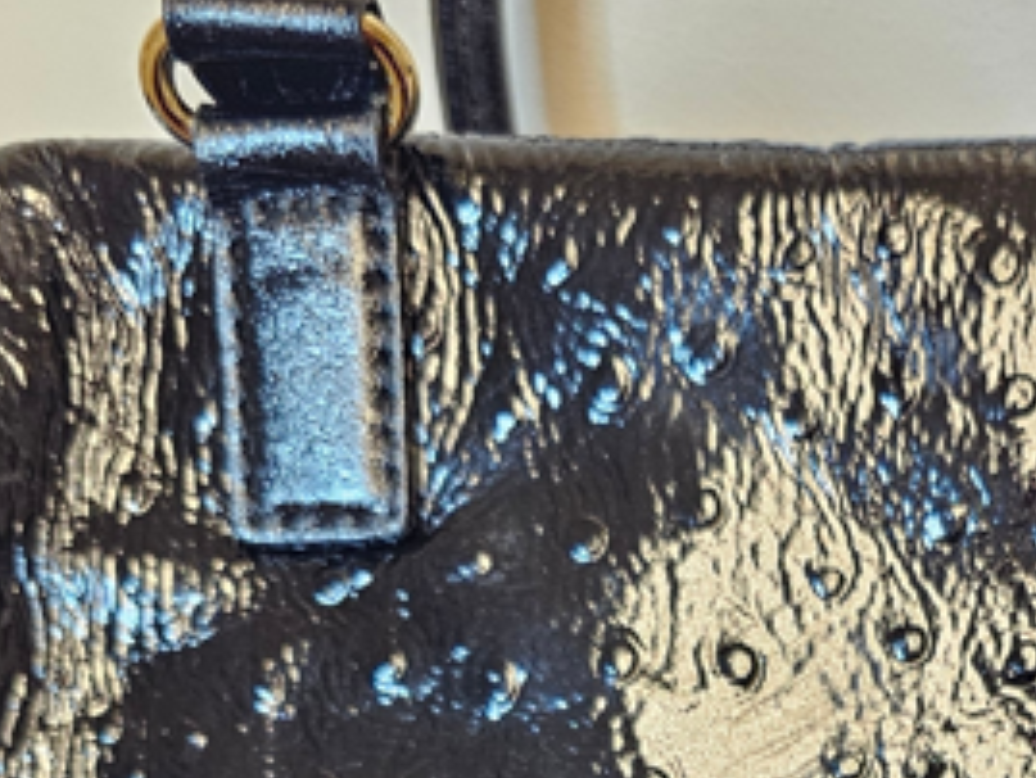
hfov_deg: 24.2
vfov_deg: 17.2
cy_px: 1184
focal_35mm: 77
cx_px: 1044
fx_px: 2306
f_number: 1.7
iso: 500
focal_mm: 6.3
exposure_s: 1/120
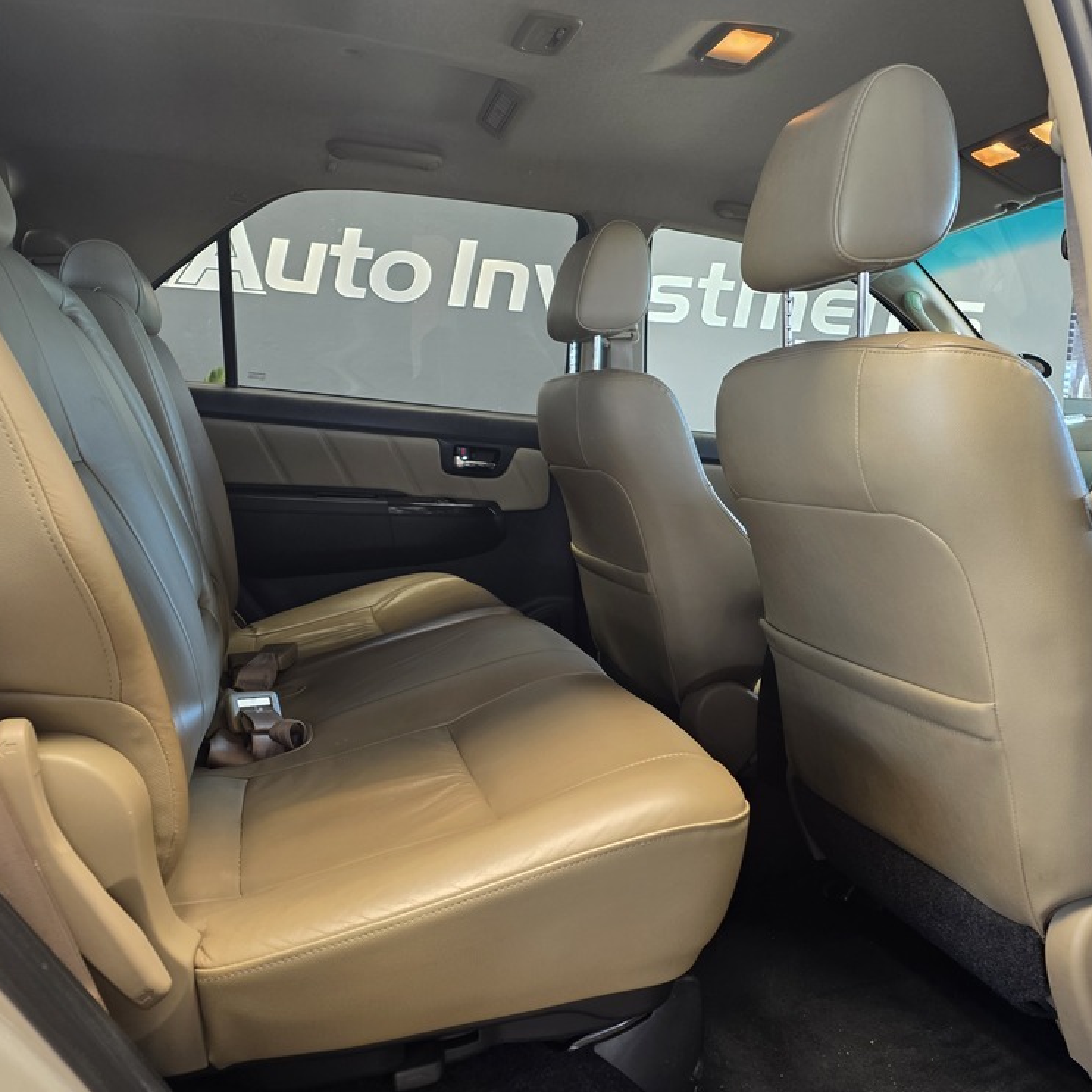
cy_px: 539
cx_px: 576
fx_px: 999
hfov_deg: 57.3
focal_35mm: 28
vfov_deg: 57.3
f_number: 1.7
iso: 125
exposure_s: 1/100
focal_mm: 6.25
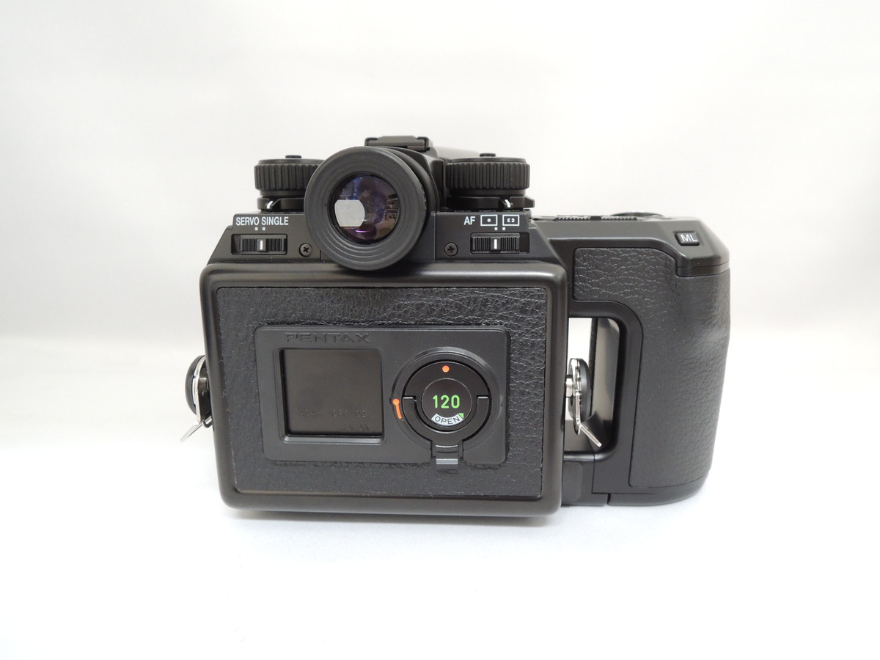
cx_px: 440
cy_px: 330
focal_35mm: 24
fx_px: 610
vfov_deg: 56.8
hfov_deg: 71.6
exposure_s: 1/15
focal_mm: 4.3
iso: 400
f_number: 2.8
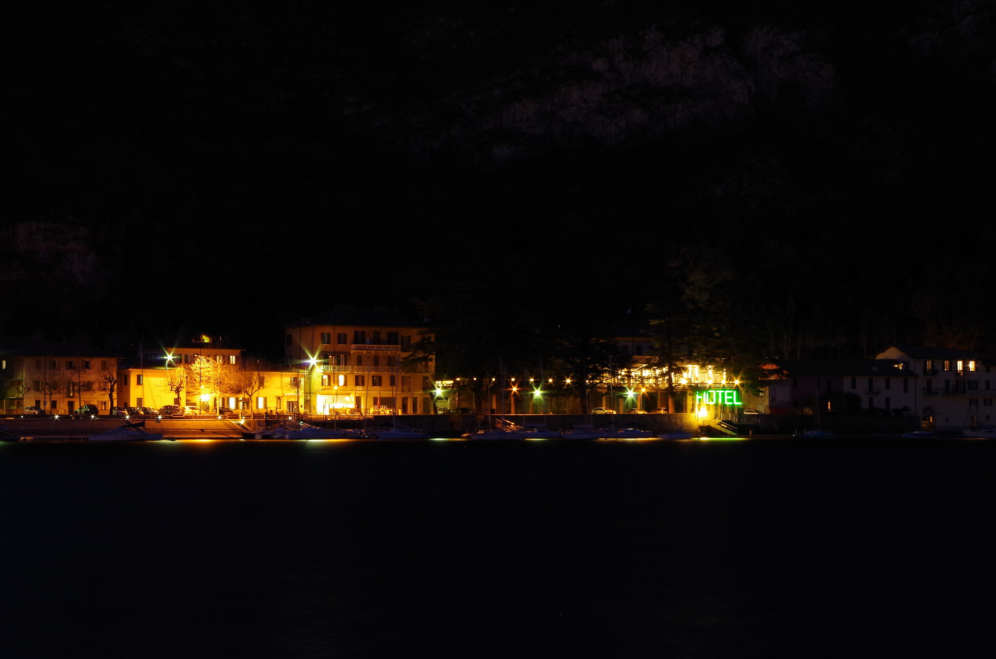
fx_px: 2264
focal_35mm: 82
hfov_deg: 24.8
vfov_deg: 16.6
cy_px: 330
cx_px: 498
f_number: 14
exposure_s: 25
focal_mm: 55
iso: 800
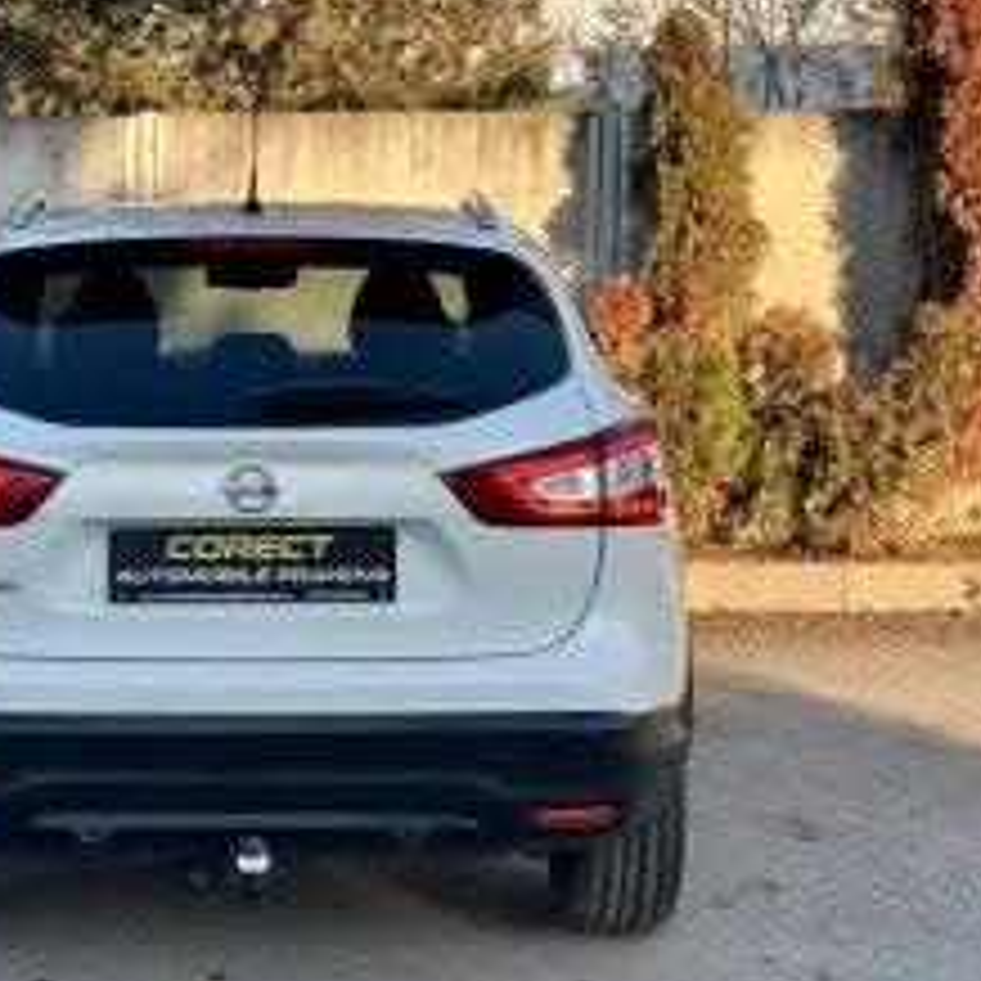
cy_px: 508
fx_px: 2244
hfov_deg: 24.4
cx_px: 243
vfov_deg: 24.7
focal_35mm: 70
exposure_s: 1/751
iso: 64
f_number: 1.78
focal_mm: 6.86
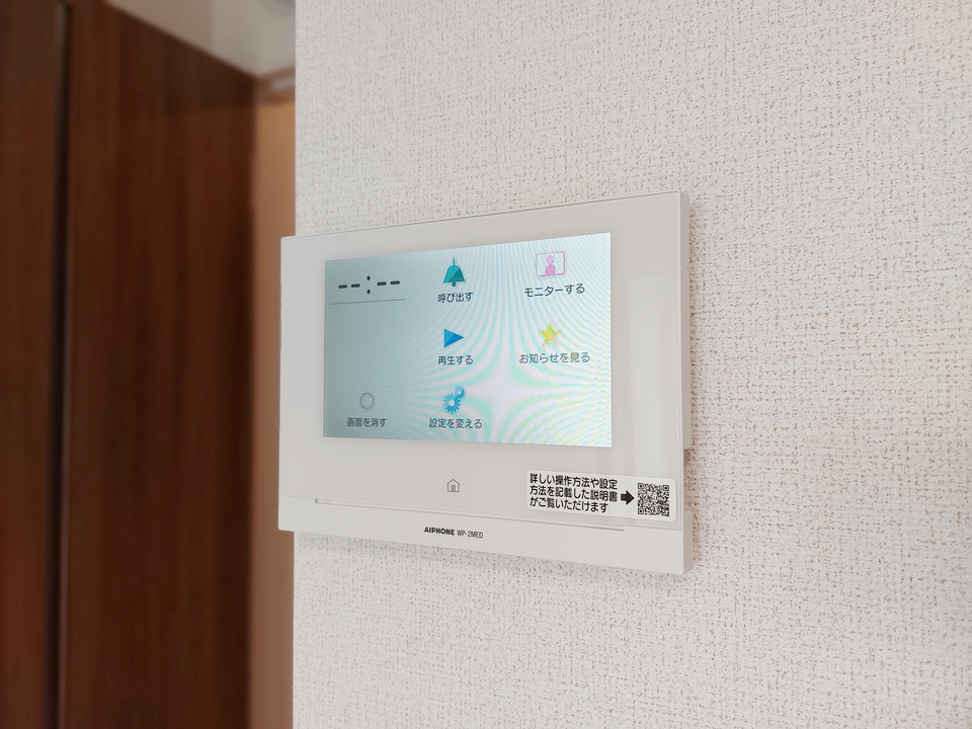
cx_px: 486
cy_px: 364
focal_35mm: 24
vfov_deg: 56.8
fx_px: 674
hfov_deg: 71.6
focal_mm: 5.23
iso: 25
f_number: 1.8
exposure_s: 1/40
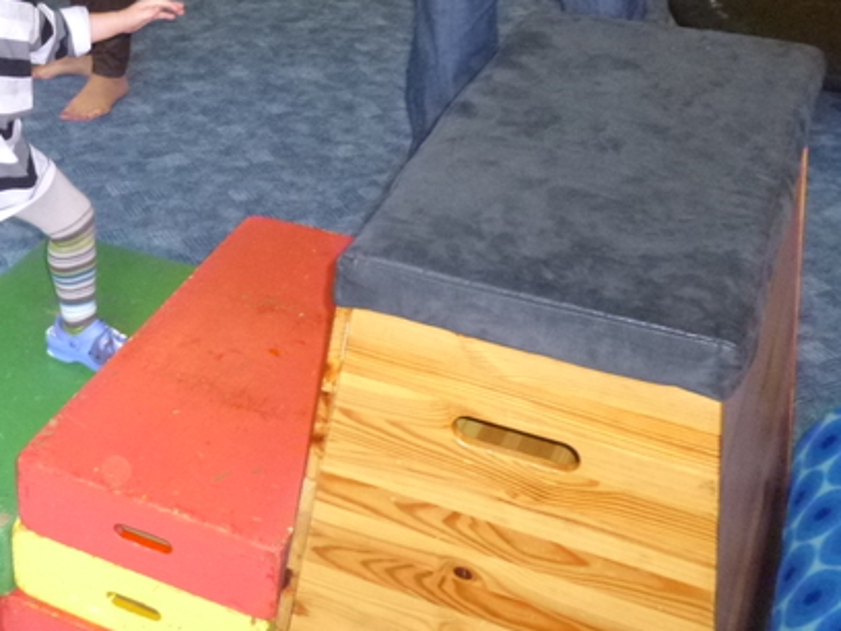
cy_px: 163
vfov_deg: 27.2
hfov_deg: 34.4
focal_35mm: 53
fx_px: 1288
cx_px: 101
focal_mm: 4.9
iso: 400
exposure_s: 1/60
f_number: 3.3
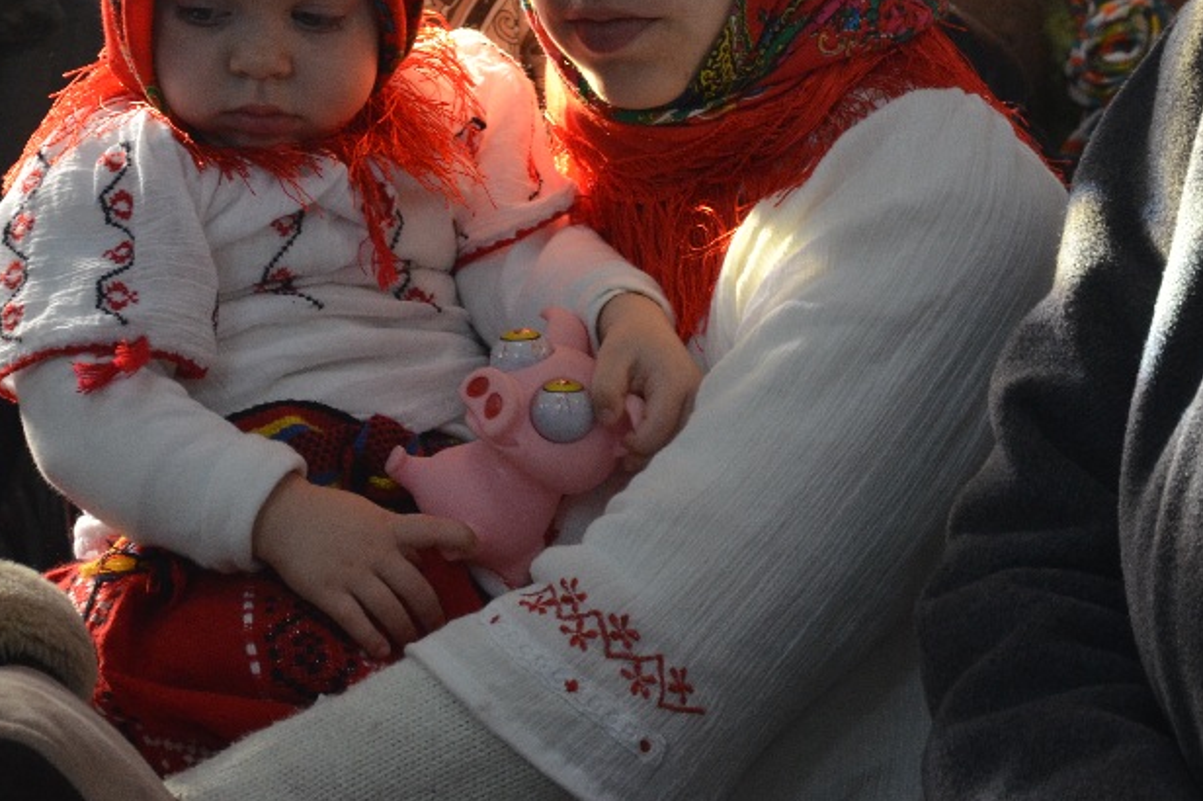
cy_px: 129
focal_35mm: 307
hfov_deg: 6.7
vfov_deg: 4.5
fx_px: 10252
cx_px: 391
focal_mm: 105
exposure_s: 1/60
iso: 800
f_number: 5.6
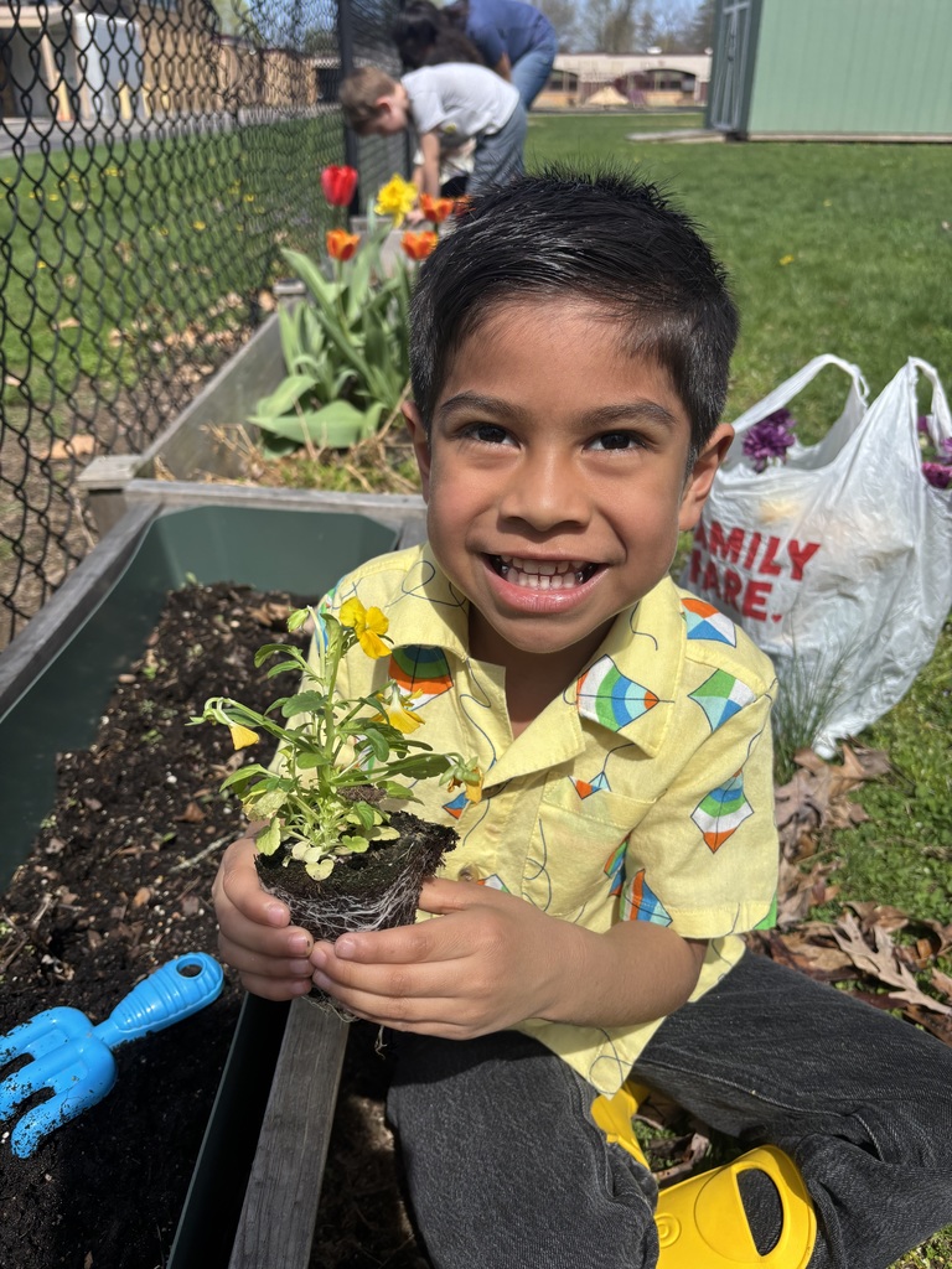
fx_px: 953
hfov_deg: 53.1
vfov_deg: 67.3
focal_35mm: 26
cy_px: 634
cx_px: 476
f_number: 1.6
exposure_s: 1/3021
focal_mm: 5.96
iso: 50
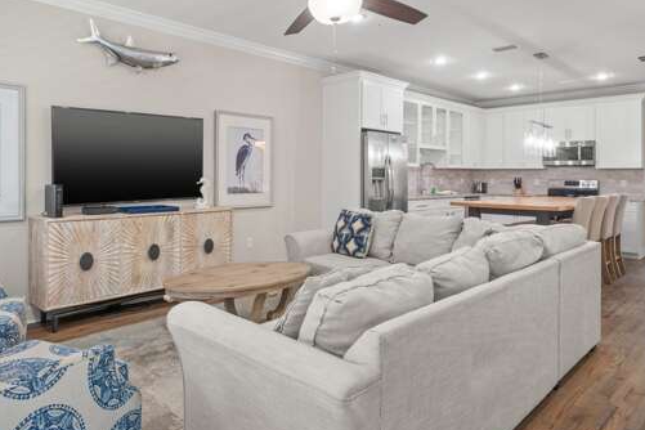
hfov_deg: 75.8
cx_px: 286
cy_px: 180
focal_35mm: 23
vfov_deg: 54.8
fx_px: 412
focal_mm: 10
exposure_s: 3.2
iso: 400
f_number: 9
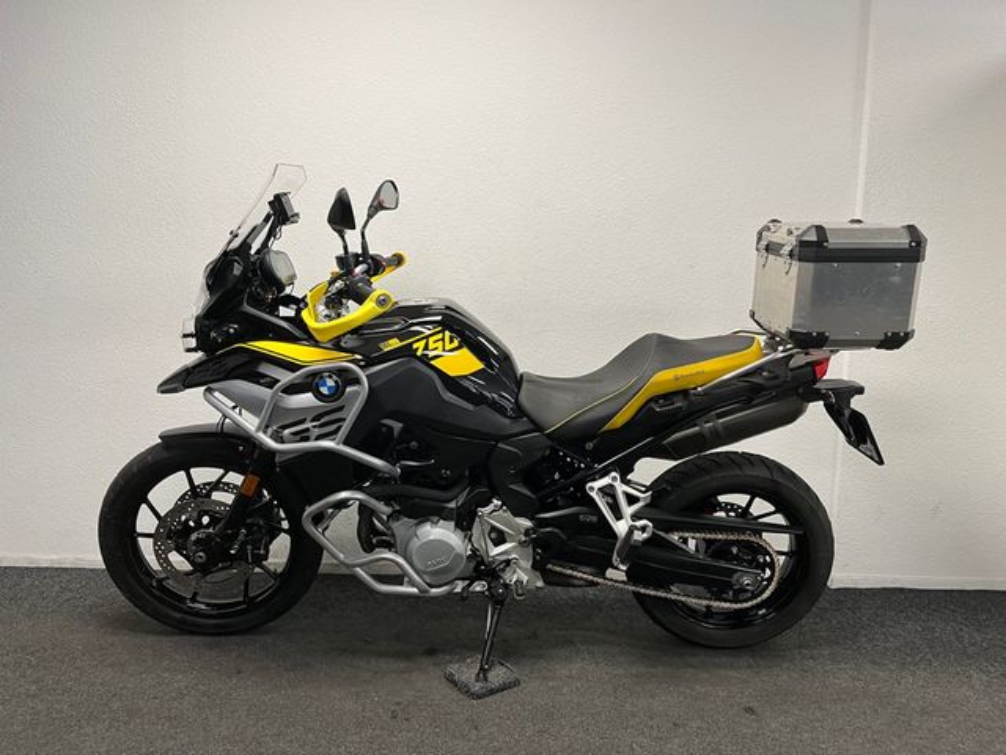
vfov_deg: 53.1
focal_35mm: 26
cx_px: 503
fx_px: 756
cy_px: 378
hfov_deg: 67.3
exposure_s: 1/50
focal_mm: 5.1
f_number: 1.6
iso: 80
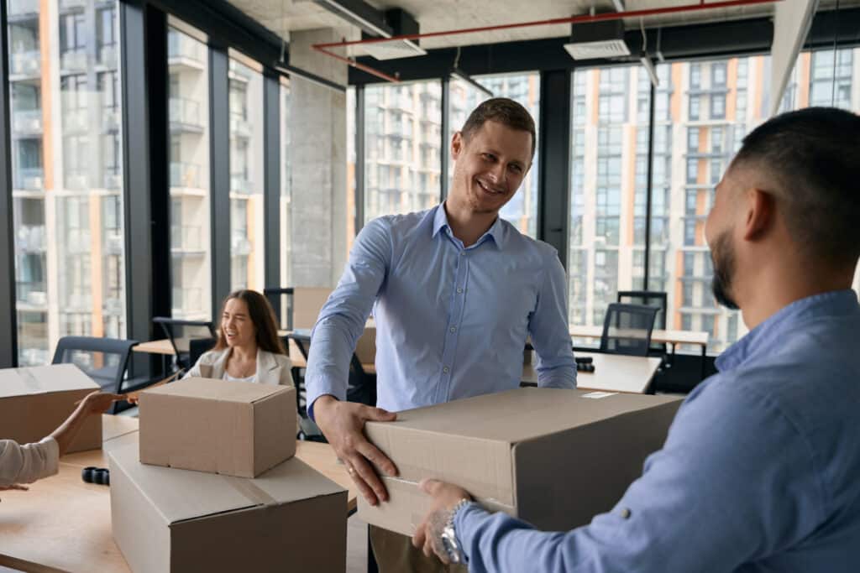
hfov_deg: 63.3
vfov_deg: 44.7
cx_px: 430
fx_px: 698
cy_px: 286
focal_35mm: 29
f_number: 3.2
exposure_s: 1/250
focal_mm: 29.2
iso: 400
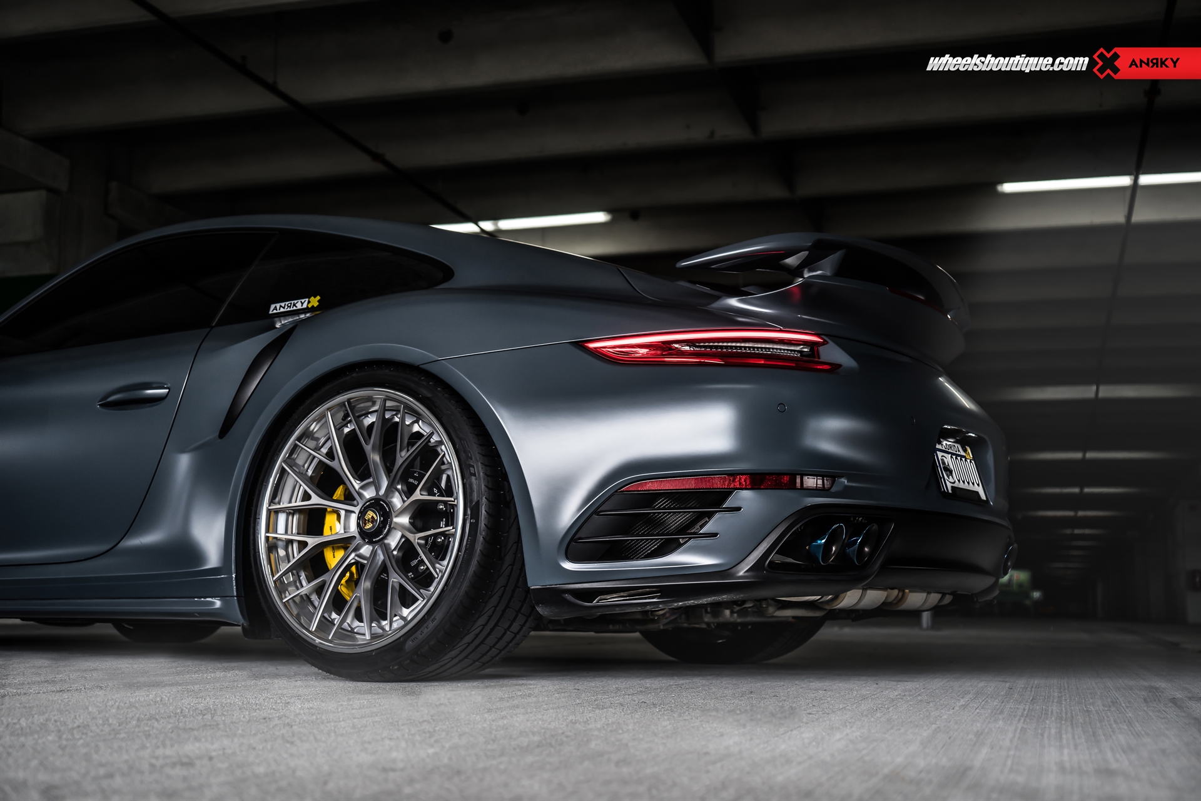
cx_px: 600
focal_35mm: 44
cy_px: 400
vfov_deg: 30.5
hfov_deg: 44.5
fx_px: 1468
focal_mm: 44
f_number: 4
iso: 200
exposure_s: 1/50
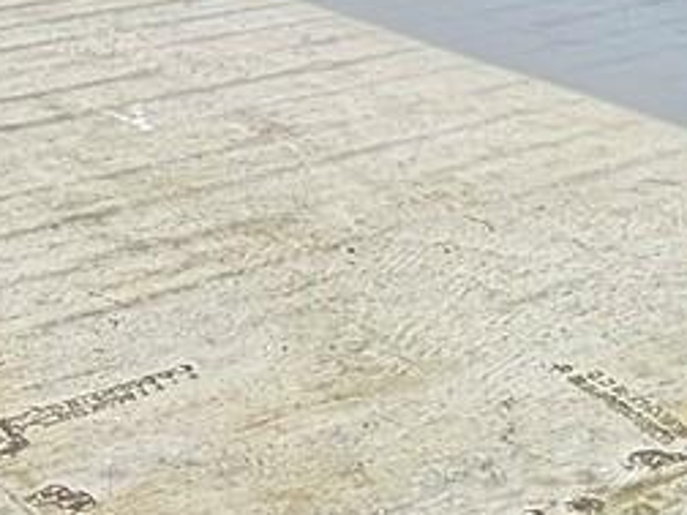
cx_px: 725
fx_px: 1766
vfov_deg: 14.8
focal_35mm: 89
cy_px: -362
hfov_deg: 21.1
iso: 20
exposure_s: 1/928
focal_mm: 2.22
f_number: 2.2
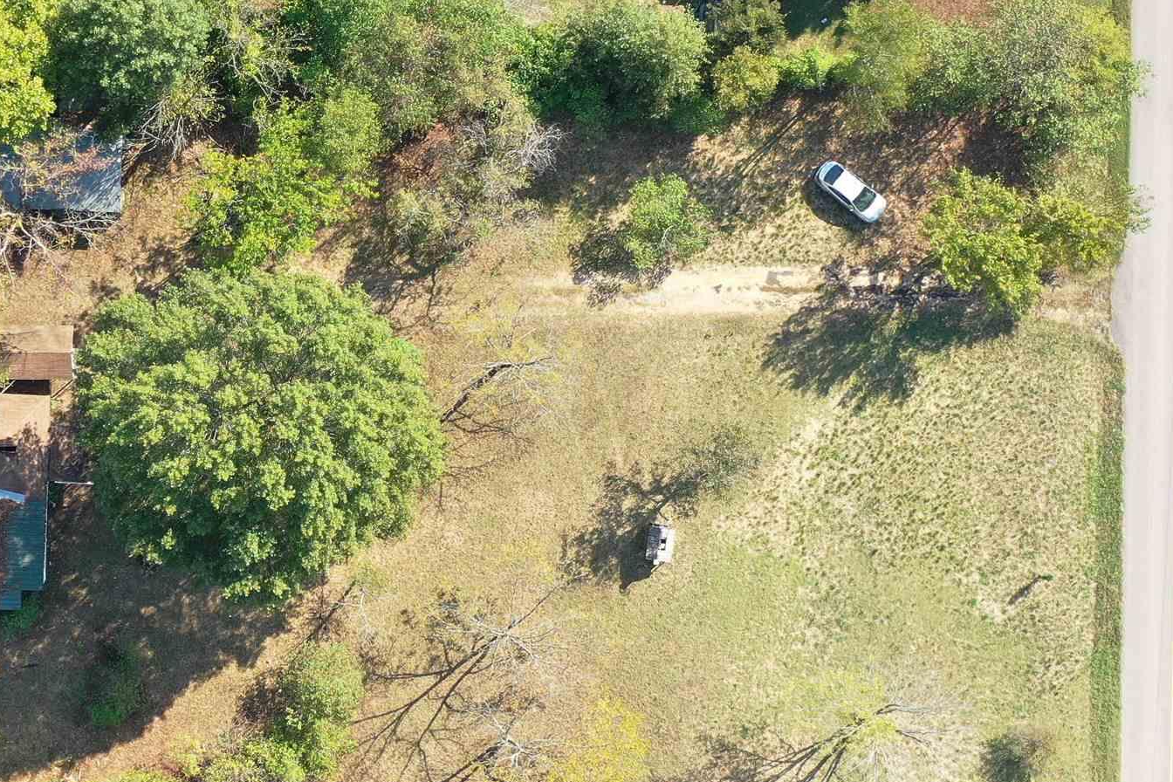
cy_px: 418
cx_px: 218
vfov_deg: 21.2
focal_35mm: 64
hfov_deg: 30.6
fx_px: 2085
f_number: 2.8
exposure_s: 1/30
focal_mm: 10.26
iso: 120
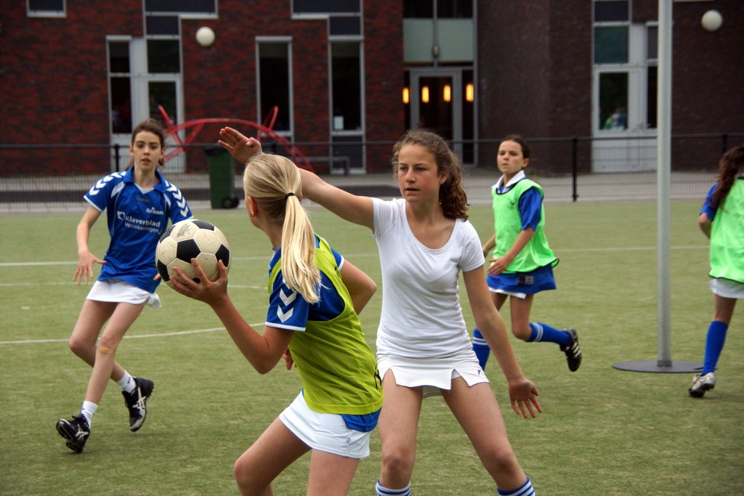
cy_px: 248
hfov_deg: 22.6
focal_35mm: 90
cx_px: 372
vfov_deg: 15.2
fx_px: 1860
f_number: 5
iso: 640
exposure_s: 1/1000
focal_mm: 60
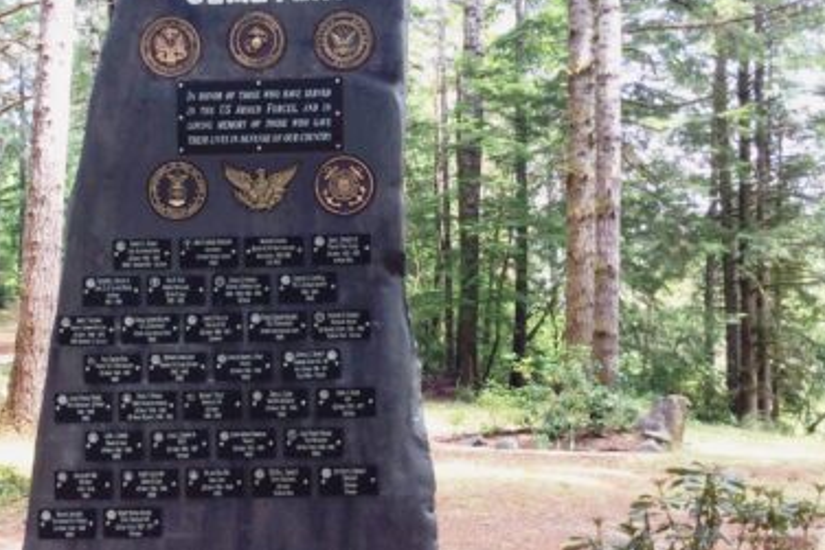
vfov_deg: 25.5
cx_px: 270
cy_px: 320
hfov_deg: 37.1
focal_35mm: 53
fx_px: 1215
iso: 40
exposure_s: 1/60
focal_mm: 3.3
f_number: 2.4
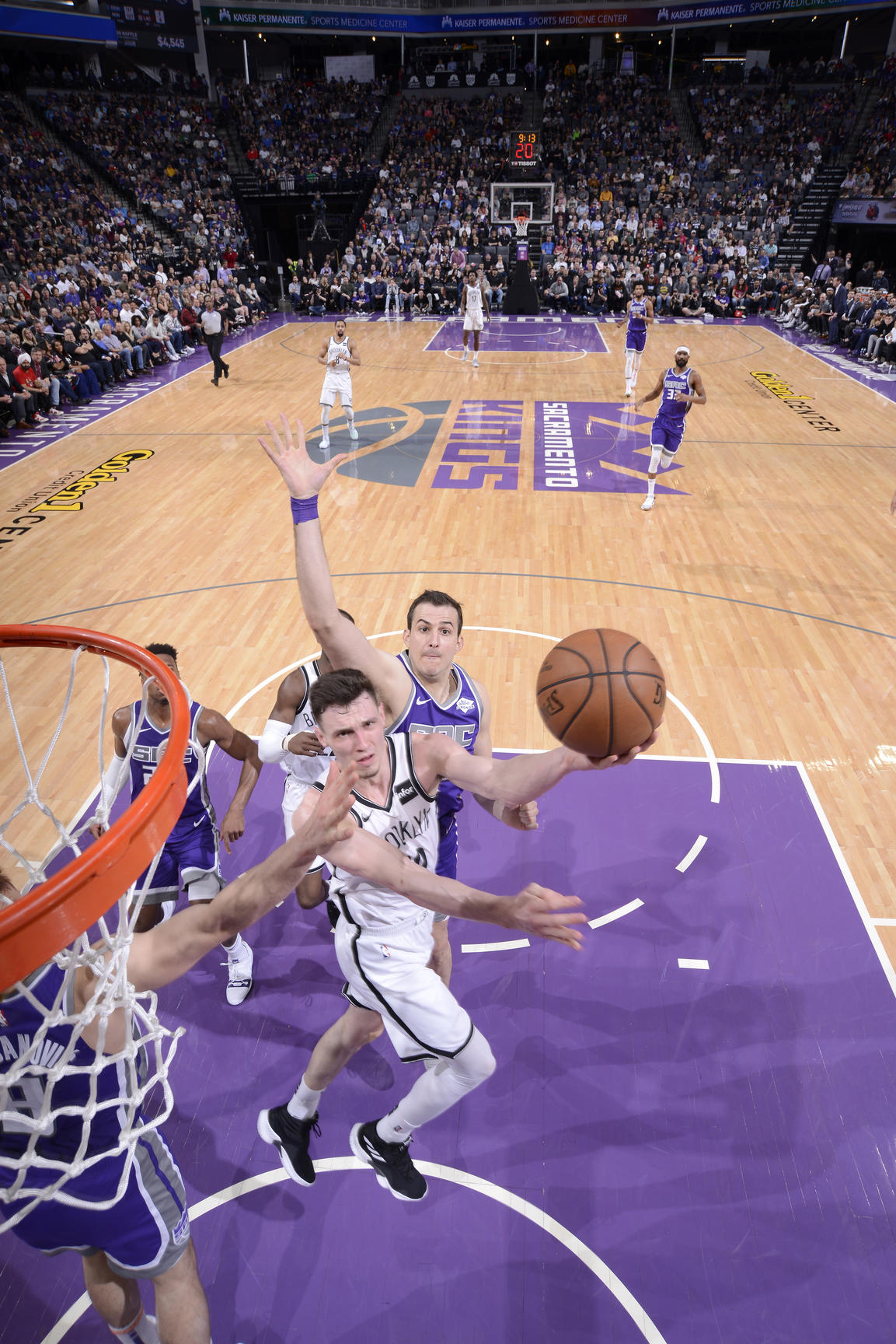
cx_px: 448
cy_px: 672
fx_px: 783
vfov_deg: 81.2
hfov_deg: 59.5
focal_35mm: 21
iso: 250
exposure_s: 1/250
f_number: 9
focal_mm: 21
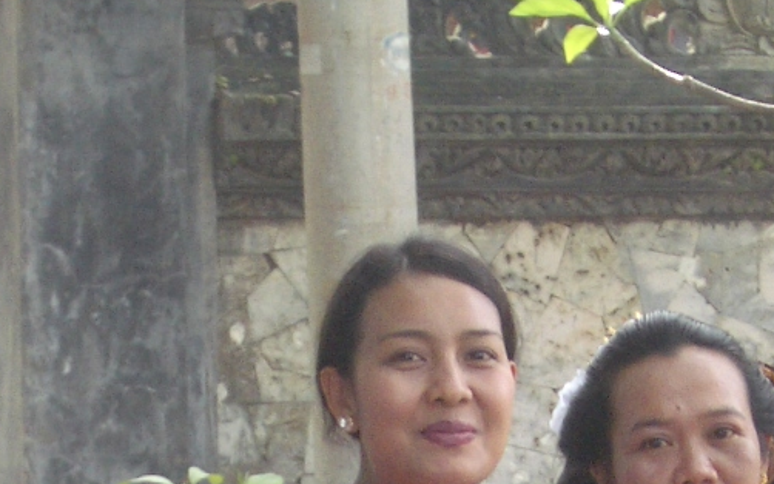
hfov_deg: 8.4
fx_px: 5275
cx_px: 421
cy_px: 760
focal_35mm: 250
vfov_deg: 5.2
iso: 100
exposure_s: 1/100
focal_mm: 12.2
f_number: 3.9
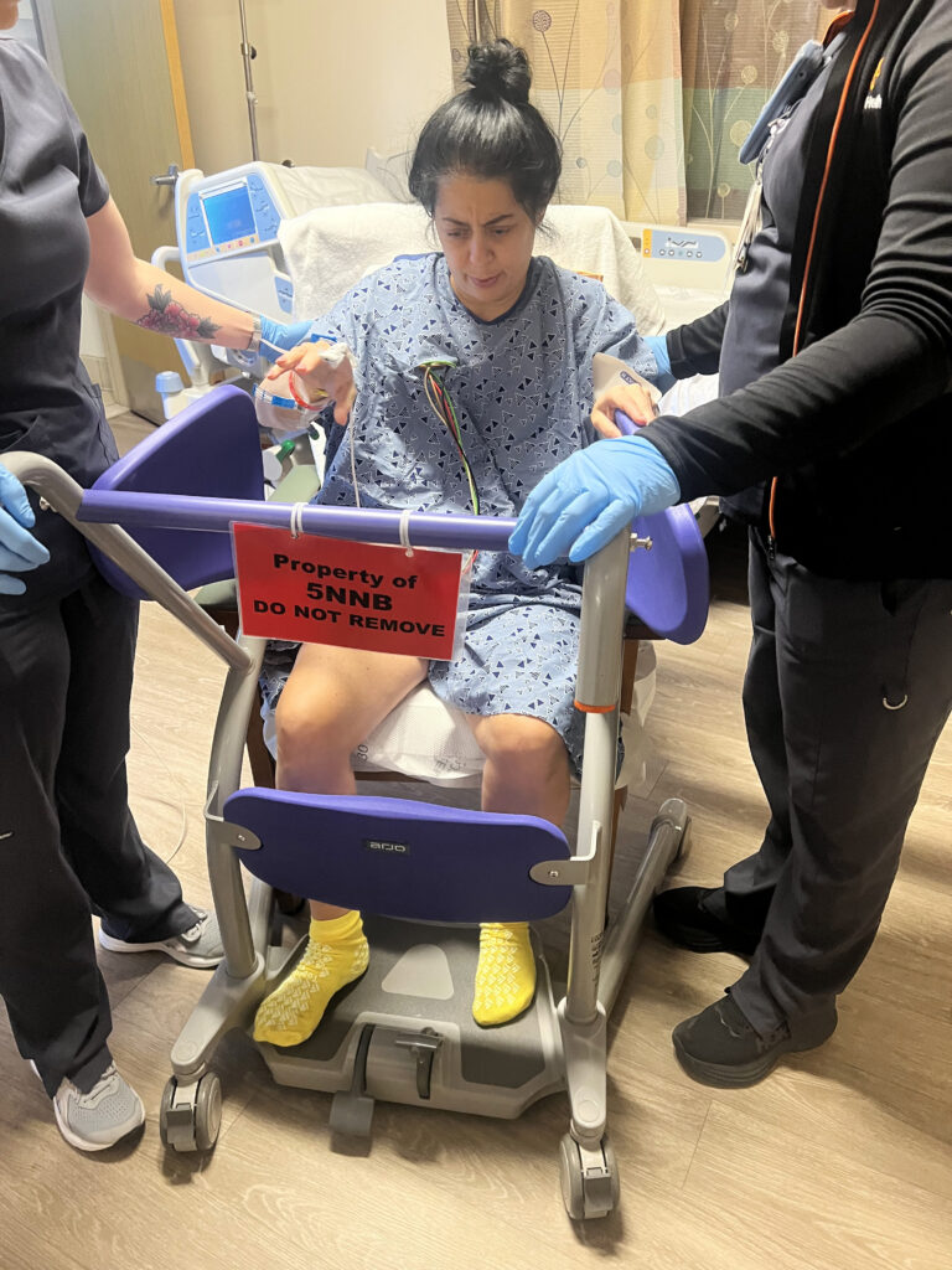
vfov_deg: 67.3
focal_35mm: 26
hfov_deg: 53.1
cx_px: 476
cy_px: 635
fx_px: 953
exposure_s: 1/50
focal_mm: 5.7
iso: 320
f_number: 1.5
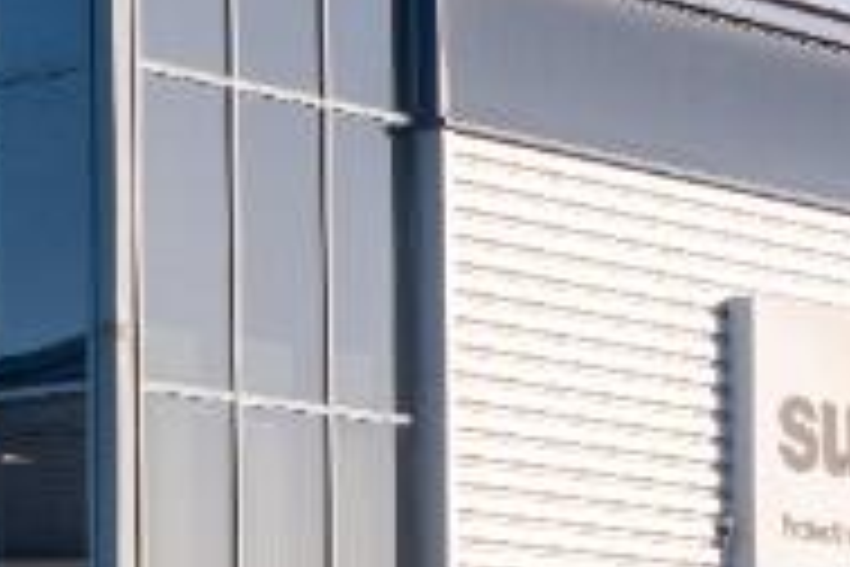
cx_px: 148
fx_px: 4864
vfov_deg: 6.6
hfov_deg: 10.0
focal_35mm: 206
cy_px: 560
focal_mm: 38
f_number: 8
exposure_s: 1/200
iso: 64
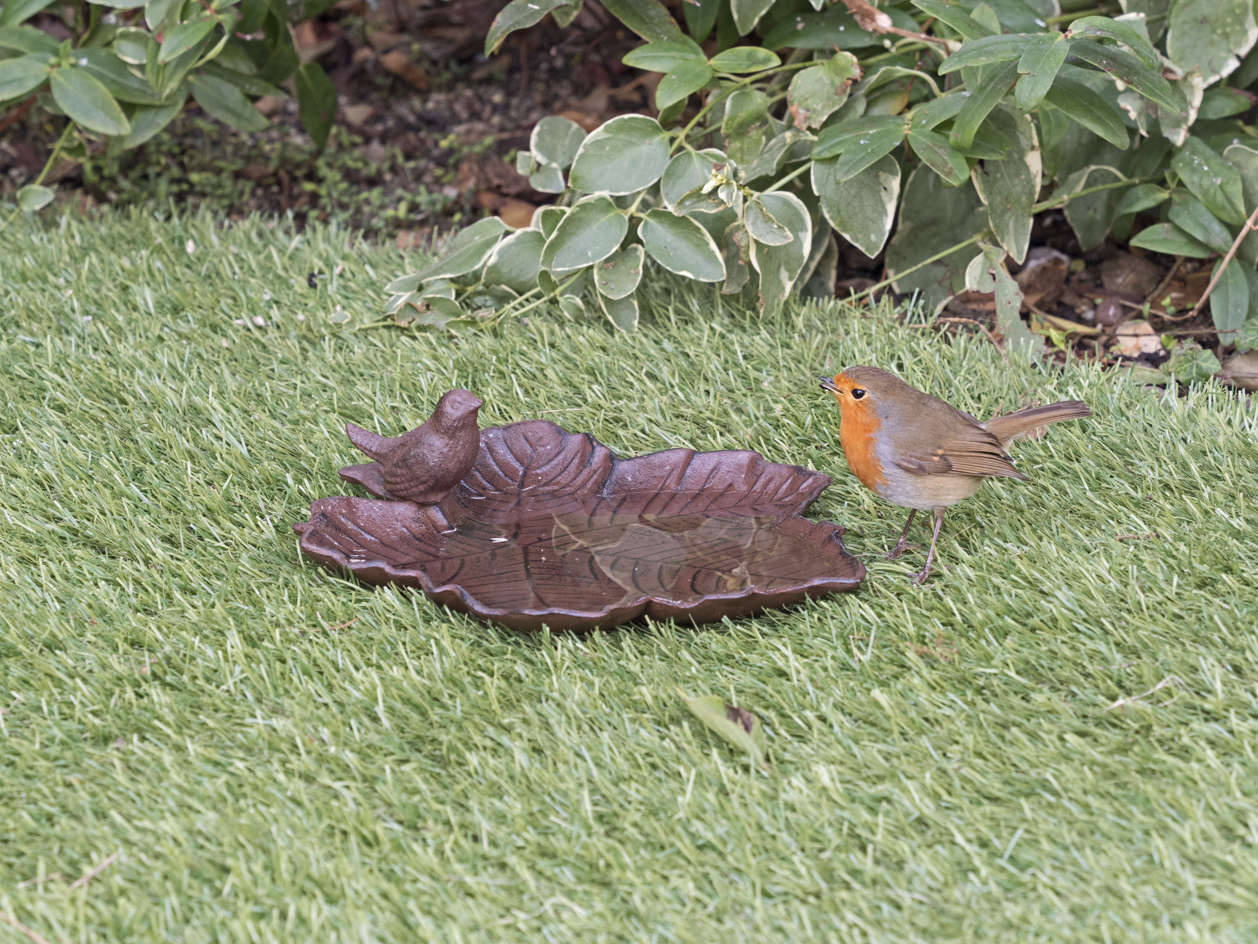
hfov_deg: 7.3
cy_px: 472
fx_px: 9812
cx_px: 629
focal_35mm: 270
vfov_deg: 5.5
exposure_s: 1/50
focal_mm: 135
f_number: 5.6
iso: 640
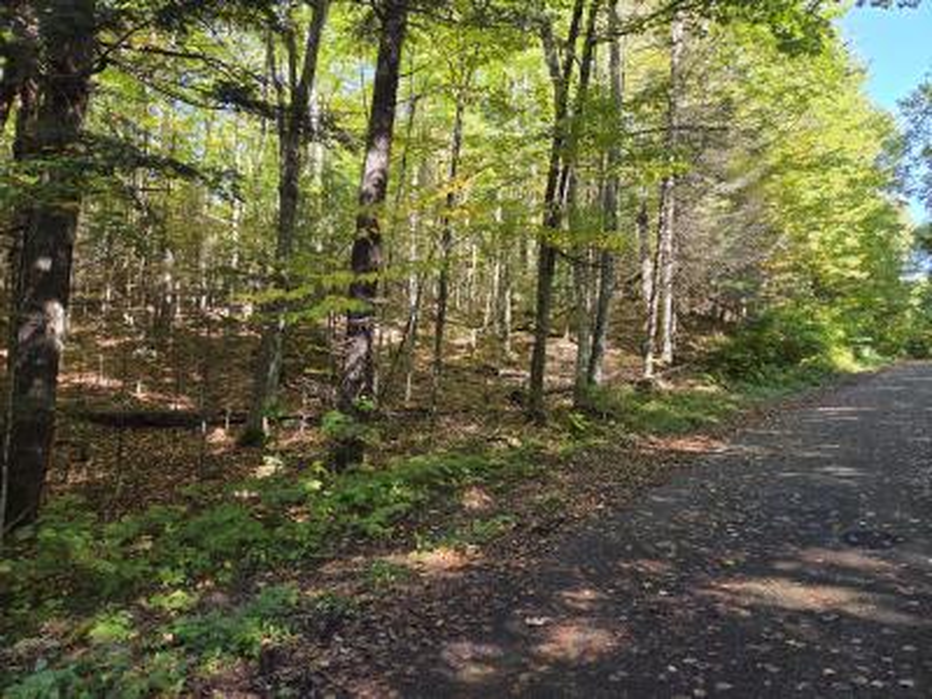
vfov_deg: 58.9
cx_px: 466
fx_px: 619
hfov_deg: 73.9
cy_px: 350
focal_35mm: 23
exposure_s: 1/180
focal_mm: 5.4
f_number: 1.8
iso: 80
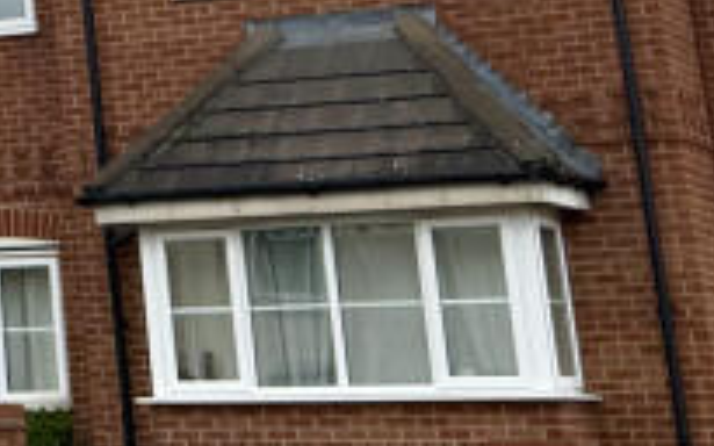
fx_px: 2471
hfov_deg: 14.5
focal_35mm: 127
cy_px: -432
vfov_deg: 9.6
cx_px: -568
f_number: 1.78
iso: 80
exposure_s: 1/8130
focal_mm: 6.76
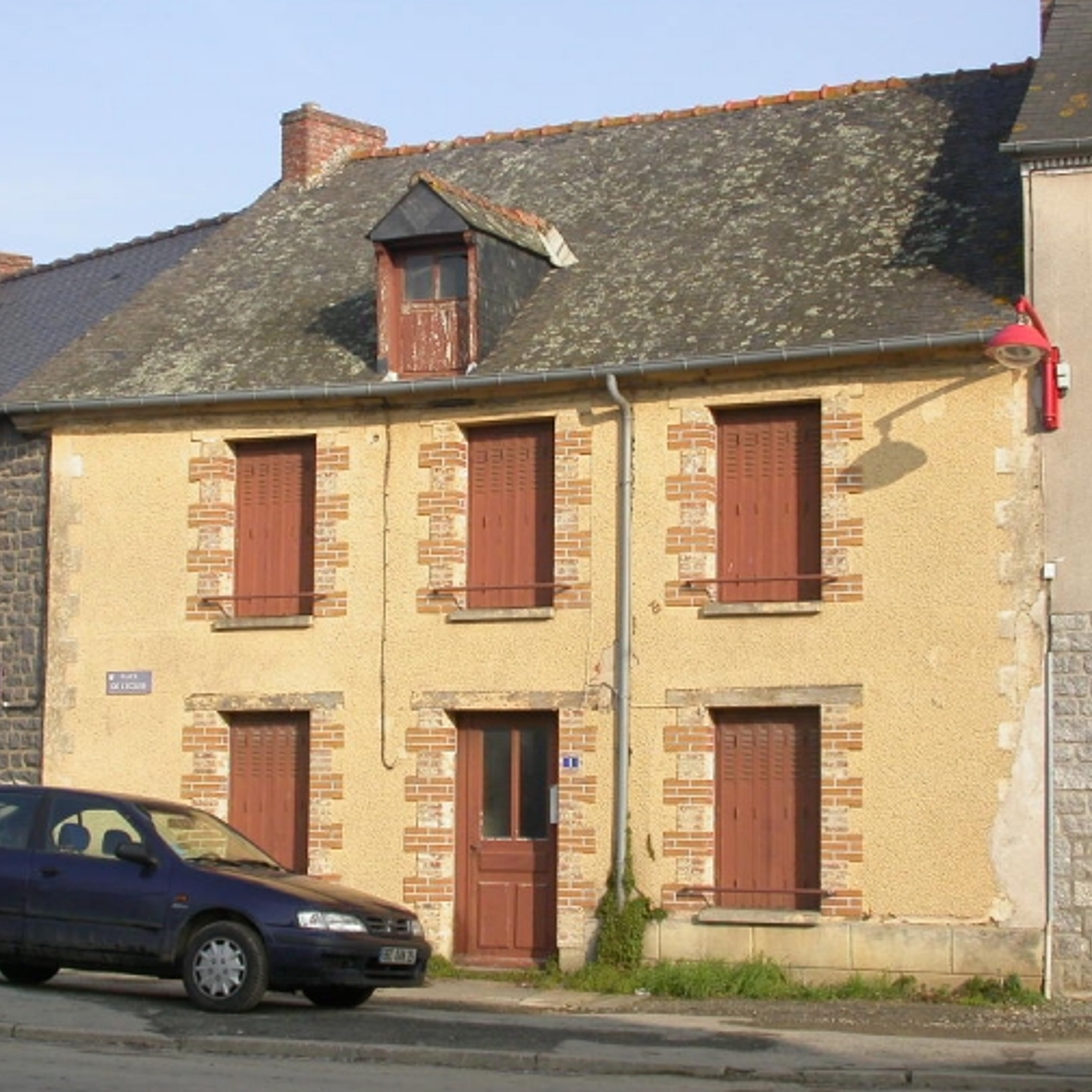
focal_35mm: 67
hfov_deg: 25.7
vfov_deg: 25.7
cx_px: 494
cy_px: 546
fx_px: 2391
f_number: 5.4
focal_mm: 11.6
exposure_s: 1/360
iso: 100
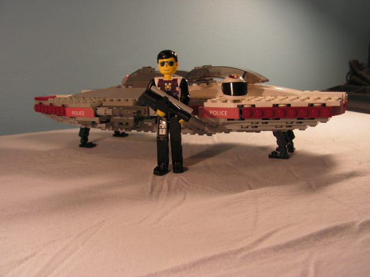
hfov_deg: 51.4
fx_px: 385
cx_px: 185
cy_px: 138
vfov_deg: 39.7
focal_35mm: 36
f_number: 3.2
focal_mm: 6
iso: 80
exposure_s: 1/40
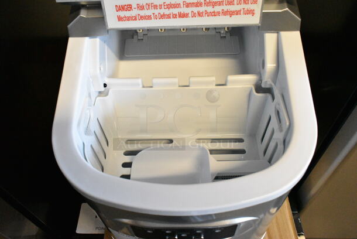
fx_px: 298
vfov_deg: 43.7
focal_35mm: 30
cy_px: 120
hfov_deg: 61.9
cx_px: 178
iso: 6400
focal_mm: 20
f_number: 7.1
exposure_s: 1/200
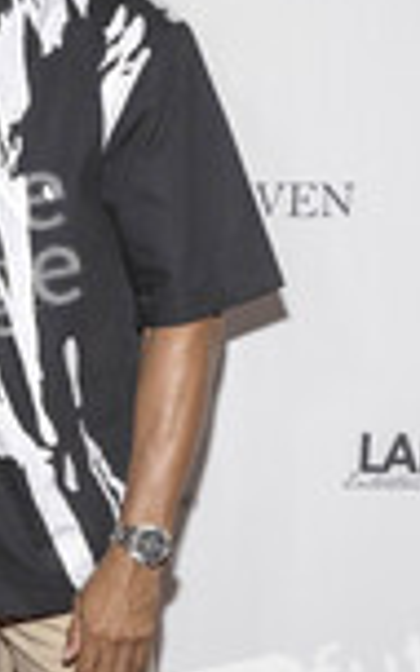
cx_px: -18
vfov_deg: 23.8
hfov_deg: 14.9
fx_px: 1575
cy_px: 500
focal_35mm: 86
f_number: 5.6
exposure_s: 1/200
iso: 800
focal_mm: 32
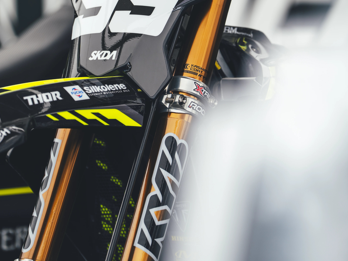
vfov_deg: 4.3
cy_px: 10
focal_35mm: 344
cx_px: 143
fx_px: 3458
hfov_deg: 5.8
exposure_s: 1/500
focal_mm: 200
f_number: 2.8
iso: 100
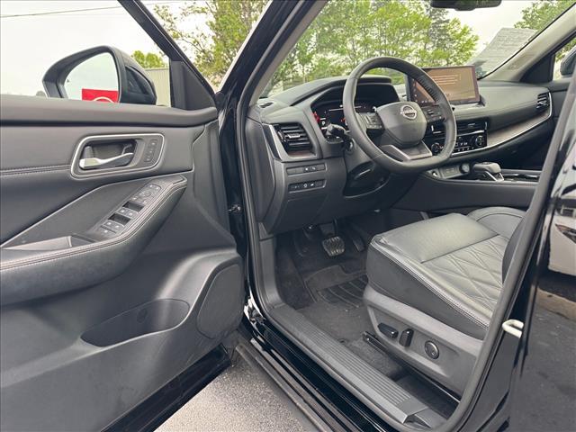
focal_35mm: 24
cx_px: 288
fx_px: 399
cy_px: 216
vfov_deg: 56.8
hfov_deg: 71.6
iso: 200
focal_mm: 6.76
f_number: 1.78
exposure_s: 1/119
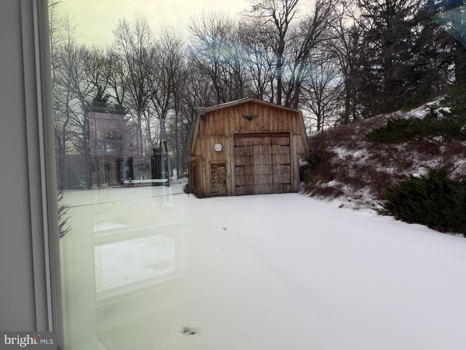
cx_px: 233
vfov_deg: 56.8
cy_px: 175
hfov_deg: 71.6
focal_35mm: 24
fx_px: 323
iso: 80
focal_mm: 6.76
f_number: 1.78
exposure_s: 1/1271
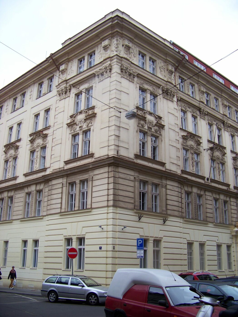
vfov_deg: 51.4
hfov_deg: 39.7
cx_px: 119
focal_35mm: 36
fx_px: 330
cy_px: 158
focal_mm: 5.85
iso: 64
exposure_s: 1/400
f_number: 2.8
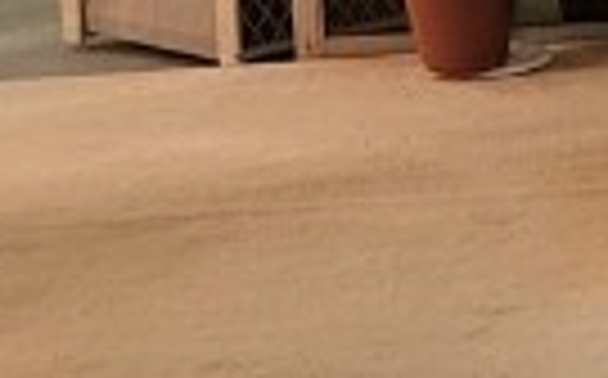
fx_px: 3194
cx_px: 941
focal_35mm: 193
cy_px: -225
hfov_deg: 10.5
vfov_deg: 6.7
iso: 400
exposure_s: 1/40
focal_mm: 5
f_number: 1.8
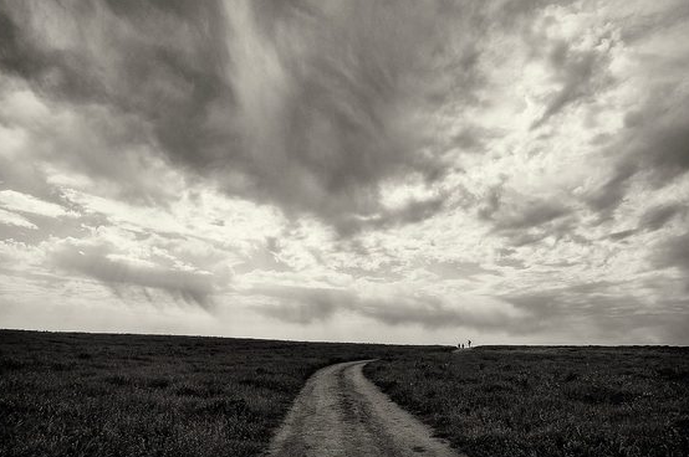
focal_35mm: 26
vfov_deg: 49.4
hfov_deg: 69.5
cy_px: 225
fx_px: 497
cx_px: 340
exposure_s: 1/320
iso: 200
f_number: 13
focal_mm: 24
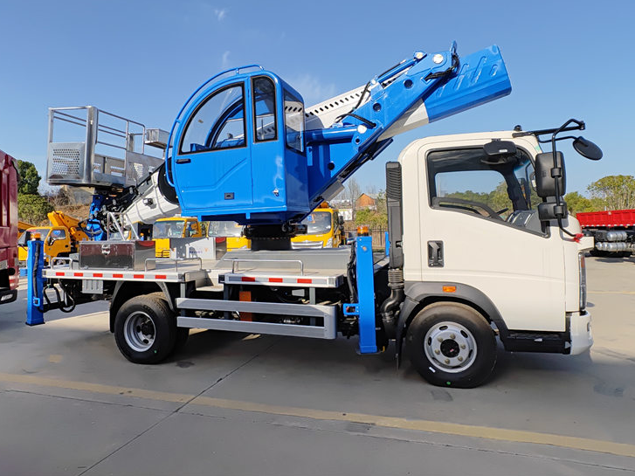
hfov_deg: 76.4
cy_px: 216
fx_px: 404
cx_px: 308
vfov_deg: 61.0
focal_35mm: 22
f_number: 2
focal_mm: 1.82
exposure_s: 1/750
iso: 50
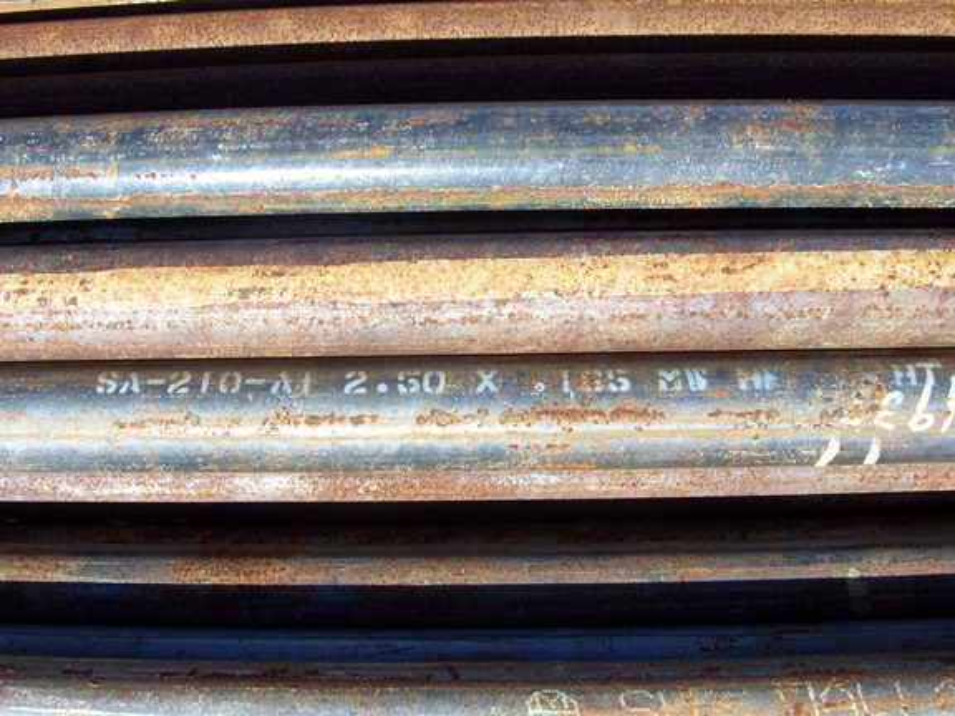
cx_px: 478
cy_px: 358
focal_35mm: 35
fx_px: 966
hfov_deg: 52.6
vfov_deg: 40.7
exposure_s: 1/350
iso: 80
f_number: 4
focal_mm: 6
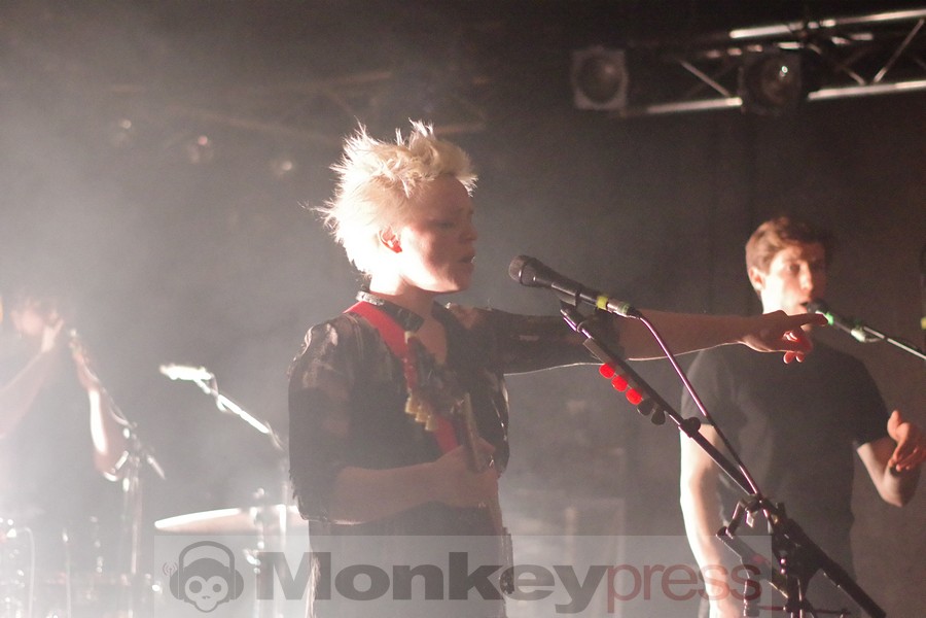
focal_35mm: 75
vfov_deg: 18.2
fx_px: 1929
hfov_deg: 27.0
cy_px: 309
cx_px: 463
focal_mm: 50
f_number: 1.8
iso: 6400
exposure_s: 1/125
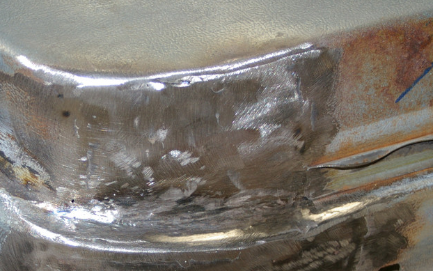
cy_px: 210
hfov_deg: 18.1
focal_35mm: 115
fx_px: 1357
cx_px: 132
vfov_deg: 11.4
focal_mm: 39
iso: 200
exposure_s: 1/60
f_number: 4.5
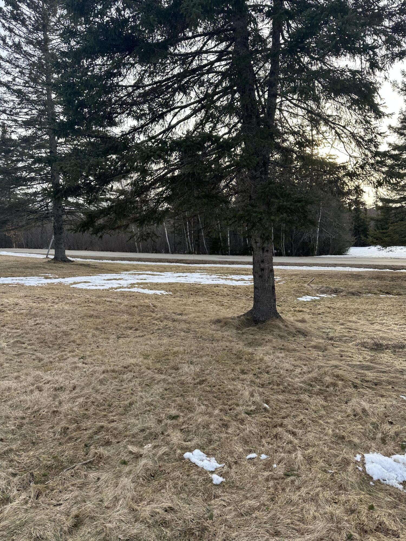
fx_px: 375
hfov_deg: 56.8
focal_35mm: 24
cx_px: 203
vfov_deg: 71.6
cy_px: 270
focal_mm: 6.86
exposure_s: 1/444
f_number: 1.78
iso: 80
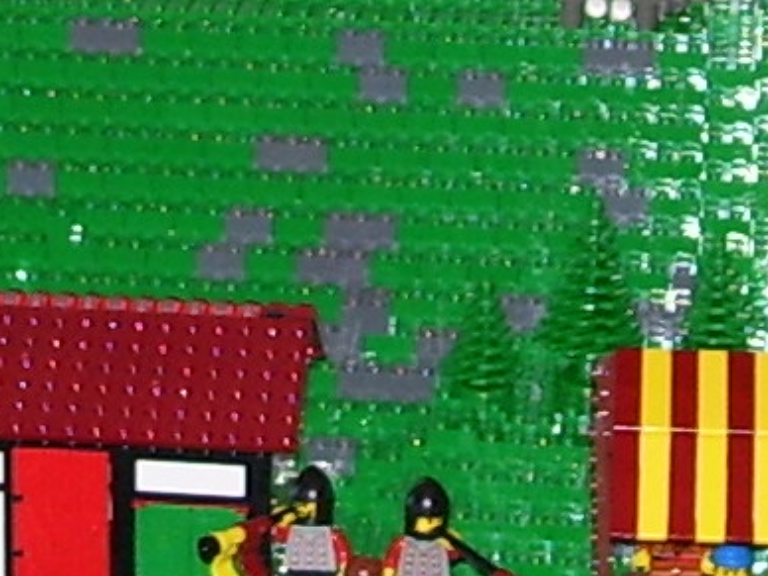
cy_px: 48
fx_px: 4748
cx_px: 51
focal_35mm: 214
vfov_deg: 6.9
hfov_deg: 9.2
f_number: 2.7
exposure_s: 1/60
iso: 80
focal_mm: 6
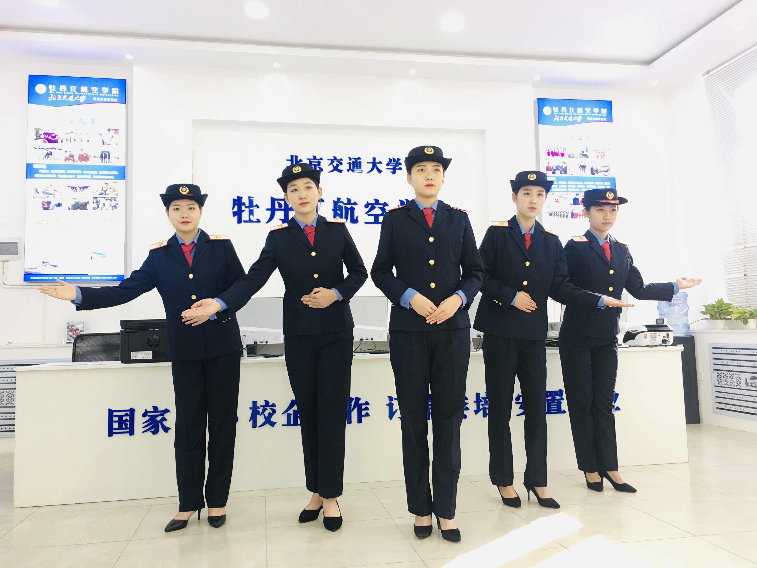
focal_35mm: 29
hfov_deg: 61.7
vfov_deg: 48.2
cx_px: 378
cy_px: 284
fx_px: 634
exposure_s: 1/33
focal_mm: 4.15
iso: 32
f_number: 2.2
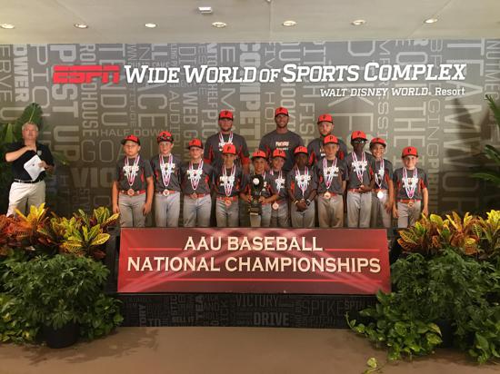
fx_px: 419
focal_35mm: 29
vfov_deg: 48.2
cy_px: 187
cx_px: 250
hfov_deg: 61.7
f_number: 2.2
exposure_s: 1/17
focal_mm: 4.15
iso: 200
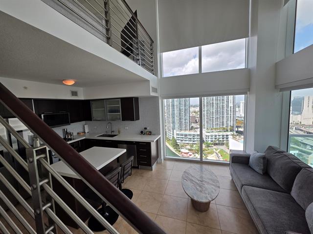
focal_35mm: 13
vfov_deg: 89.9
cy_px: 117
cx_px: 156
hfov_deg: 106.2
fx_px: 118
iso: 40
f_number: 1.9
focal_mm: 2.2
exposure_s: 1/809
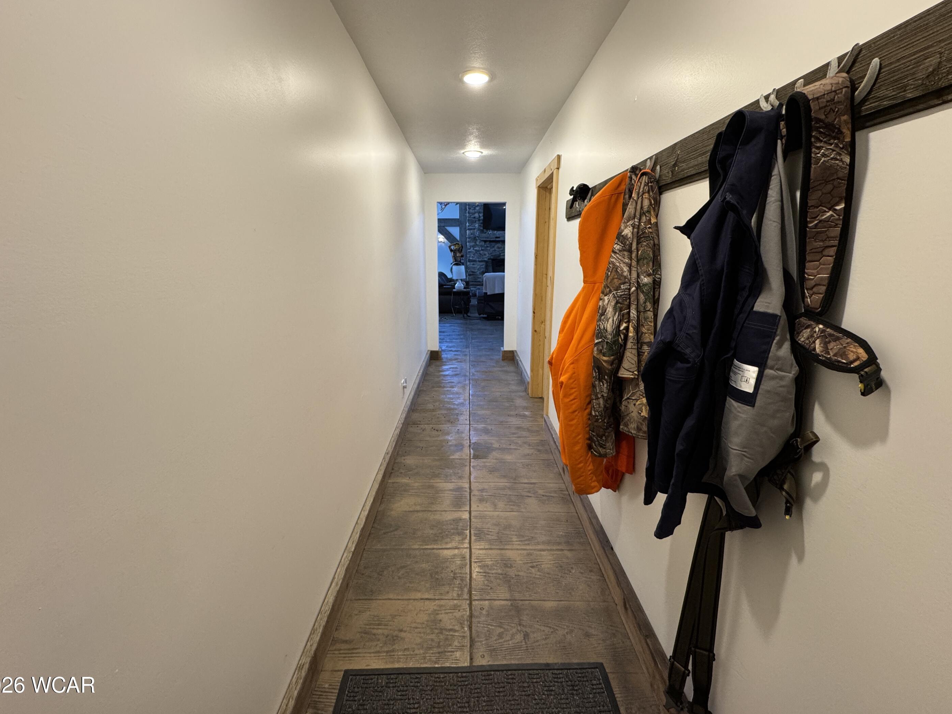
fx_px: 413
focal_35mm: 15
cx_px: 470
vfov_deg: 81.7
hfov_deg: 98.2
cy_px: 338
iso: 200
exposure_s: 1/60
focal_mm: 2.22
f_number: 2.2
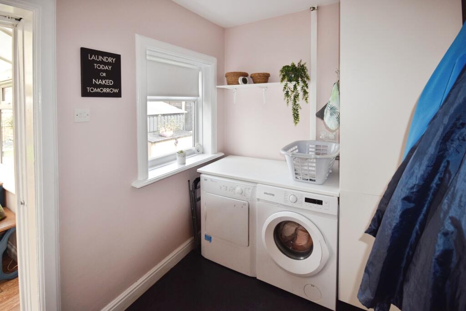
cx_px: 233
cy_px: 156
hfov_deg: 100.4
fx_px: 194
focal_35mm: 15
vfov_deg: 77.3
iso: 500
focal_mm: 10
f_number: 5.6
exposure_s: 1/125
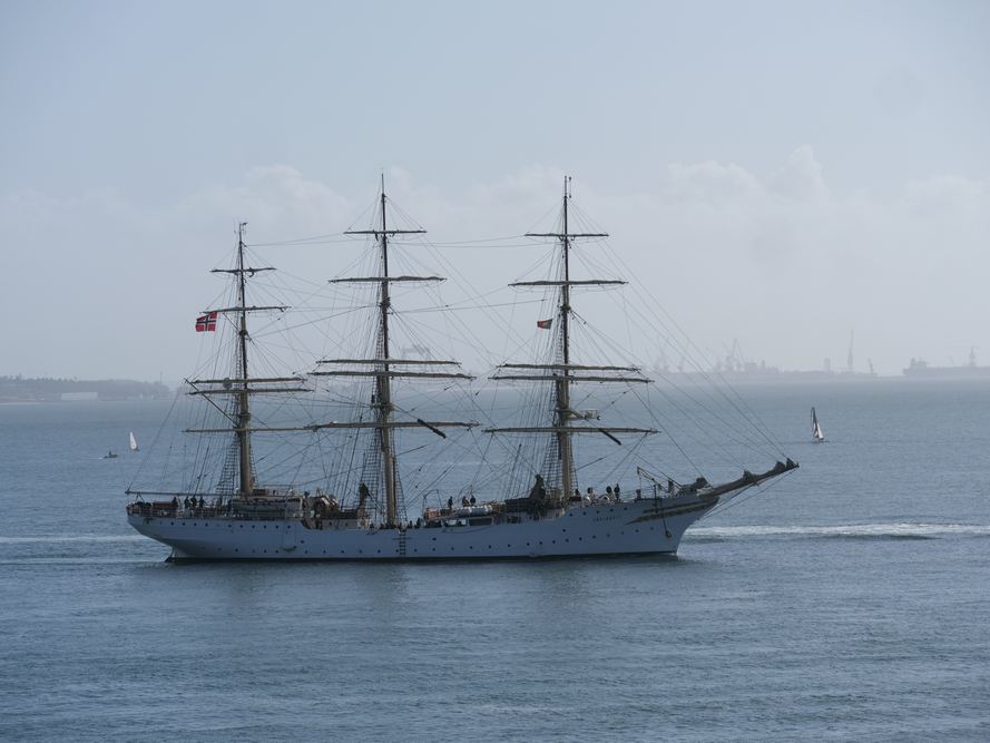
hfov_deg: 11.1
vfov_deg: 8.3
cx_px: 495
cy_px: 372
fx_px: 5091
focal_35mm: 178
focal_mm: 89
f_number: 7.1
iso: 200
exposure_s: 1/1600
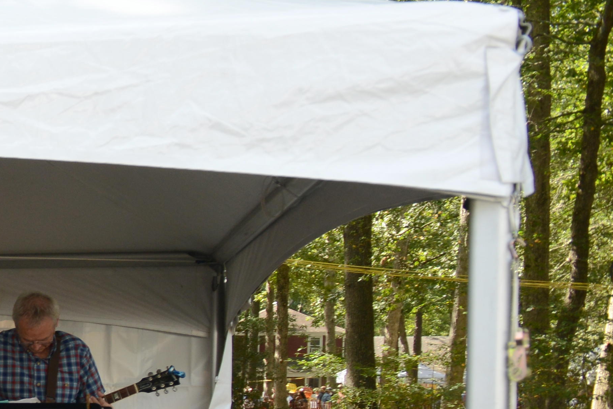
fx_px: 1652
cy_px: 503
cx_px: -589
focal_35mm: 97
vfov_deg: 13.7
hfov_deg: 16.4
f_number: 5
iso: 320
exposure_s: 1/200
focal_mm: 24
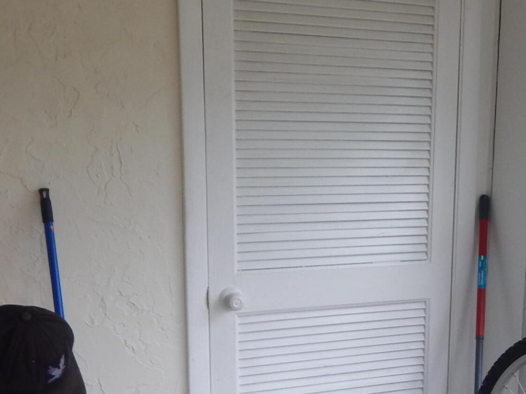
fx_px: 896
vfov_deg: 24.3
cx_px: 415
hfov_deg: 31.9
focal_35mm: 59
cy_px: 328
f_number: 3
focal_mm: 4
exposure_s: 1/30
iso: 125
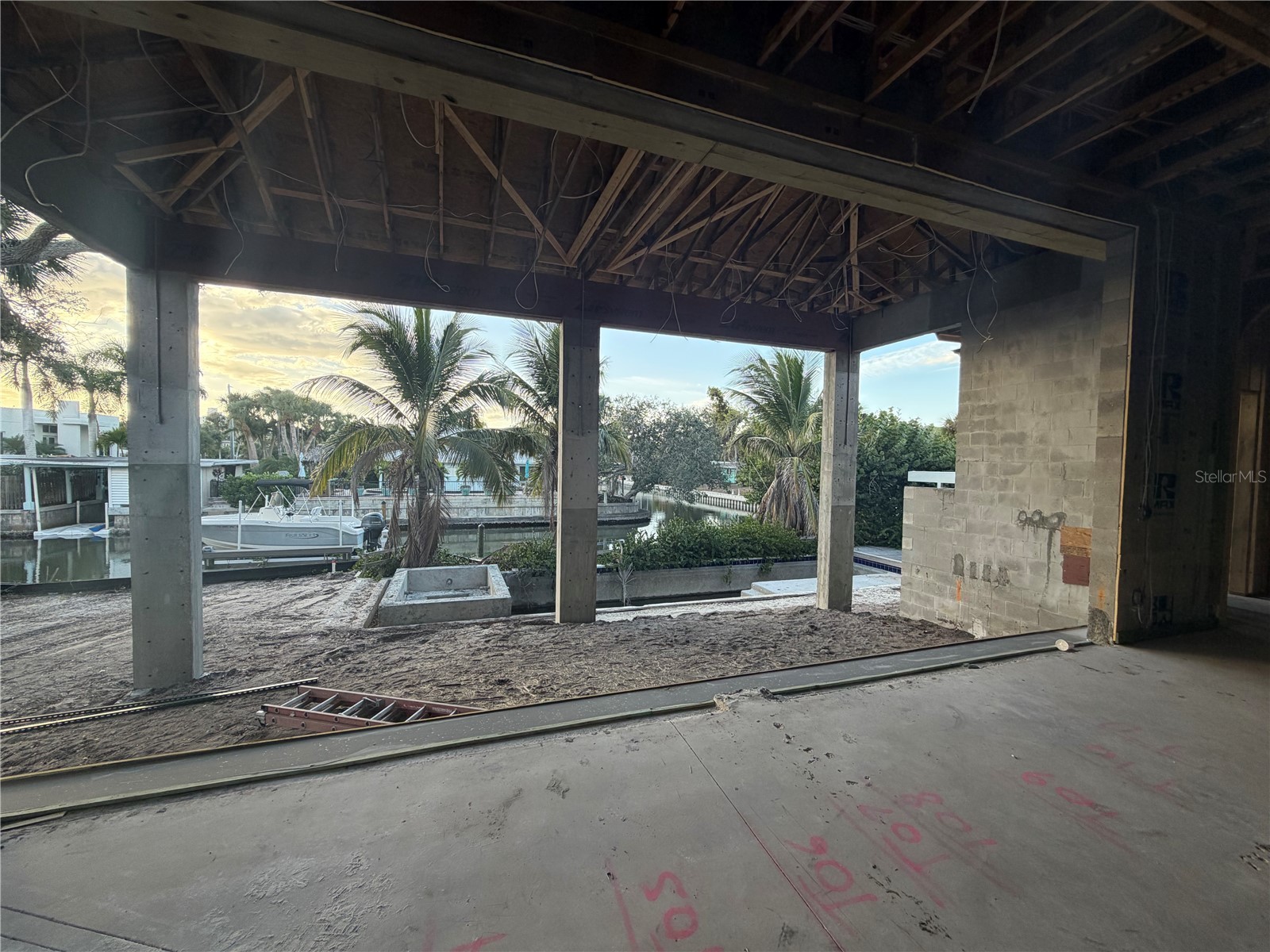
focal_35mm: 14
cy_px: 476
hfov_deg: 102.1
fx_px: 514
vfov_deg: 85.7
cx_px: 635
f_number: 2.2
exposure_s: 1/241
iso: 40
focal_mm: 2.22
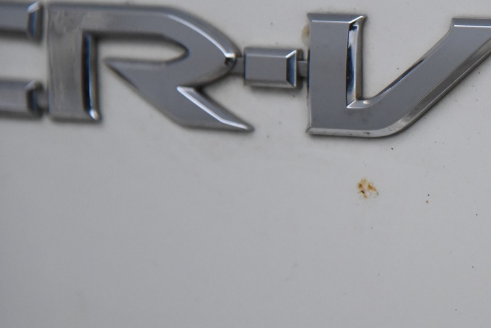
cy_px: 134
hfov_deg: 8.2
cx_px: 463
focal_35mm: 249
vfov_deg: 5.5
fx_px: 3396
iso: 4000
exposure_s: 1/640
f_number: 4
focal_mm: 120
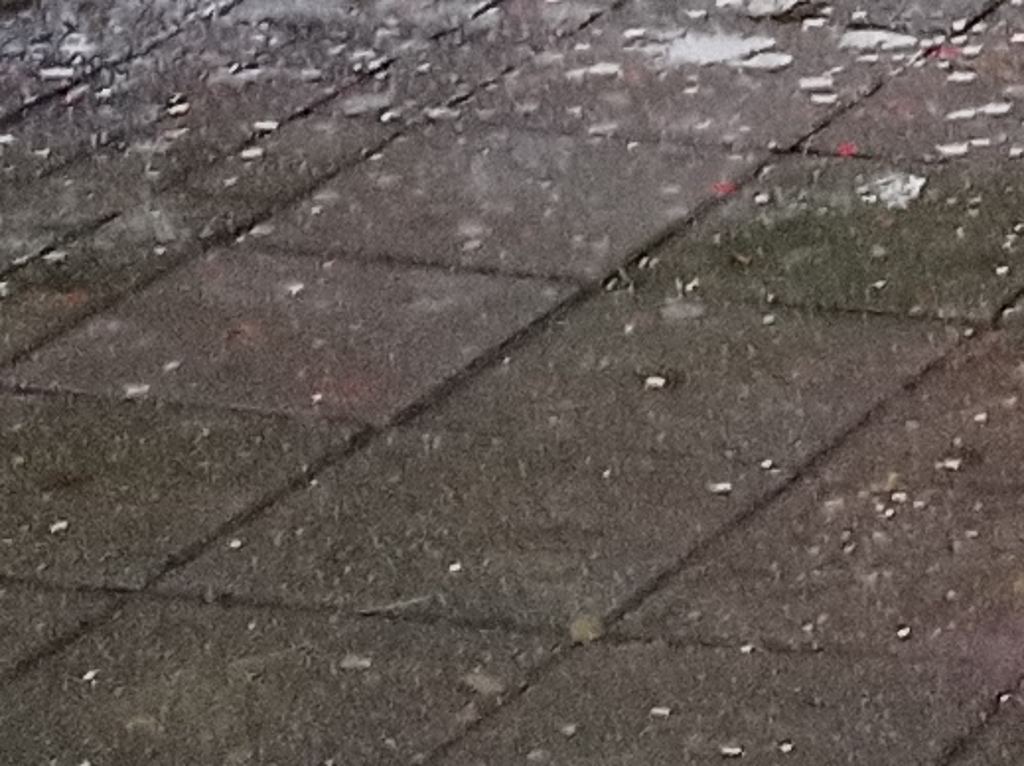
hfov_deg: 7.9
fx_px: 6382
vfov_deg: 6.1
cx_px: 3092
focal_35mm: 216
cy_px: -1901
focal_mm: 4.74
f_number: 1.79
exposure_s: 1/33.3
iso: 216
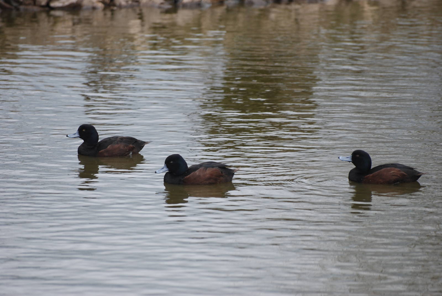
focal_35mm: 360
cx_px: 221
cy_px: 148
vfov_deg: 3.8
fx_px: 4425
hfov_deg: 5.7
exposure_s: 1/500
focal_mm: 240
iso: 220
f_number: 5.3
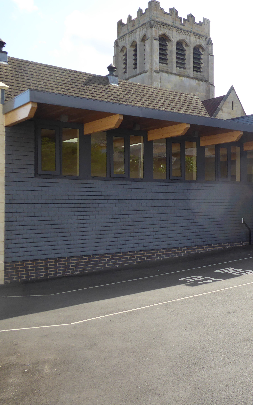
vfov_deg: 50.4
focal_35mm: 39
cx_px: 232
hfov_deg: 31.1
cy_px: 199
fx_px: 430
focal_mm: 4.7
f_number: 3.4
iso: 100
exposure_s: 1/400
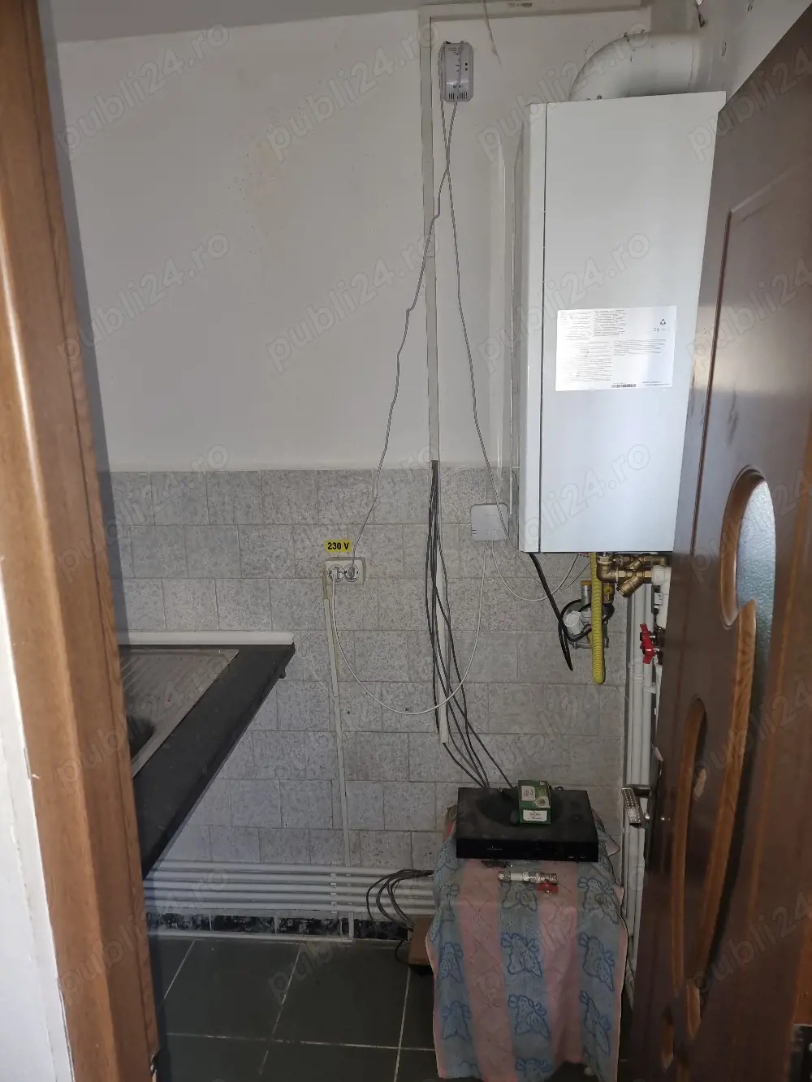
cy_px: 541
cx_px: 406
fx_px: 751
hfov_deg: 56.8
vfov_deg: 71.6
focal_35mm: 24
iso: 218
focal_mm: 6.7
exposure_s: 1/25
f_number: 1.8
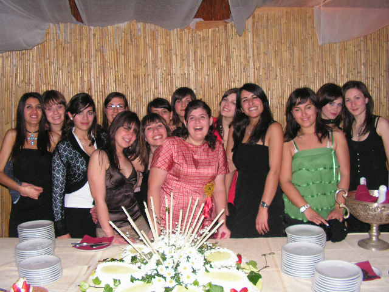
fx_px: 405
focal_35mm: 36
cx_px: 194
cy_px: 146
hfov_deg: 51.4
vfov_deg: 39.7
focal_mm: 6
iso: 200
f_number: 3.2
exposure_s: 1/40
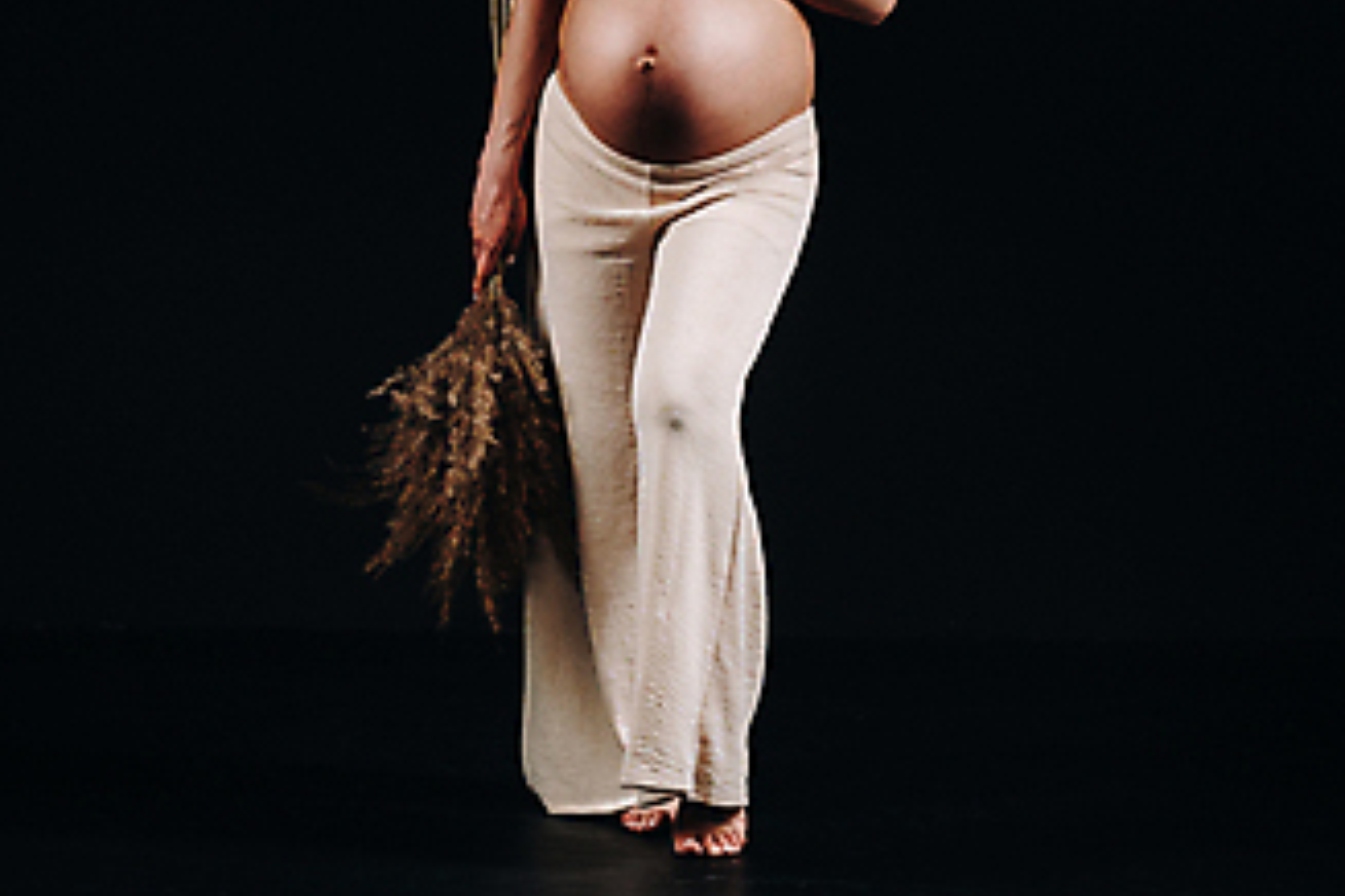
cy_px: 132
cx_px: 337
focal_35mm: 154
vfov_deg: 8.9
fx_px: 5753
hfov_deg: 13.3
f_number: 6.4
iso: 200
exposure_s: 1/200
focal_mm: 56
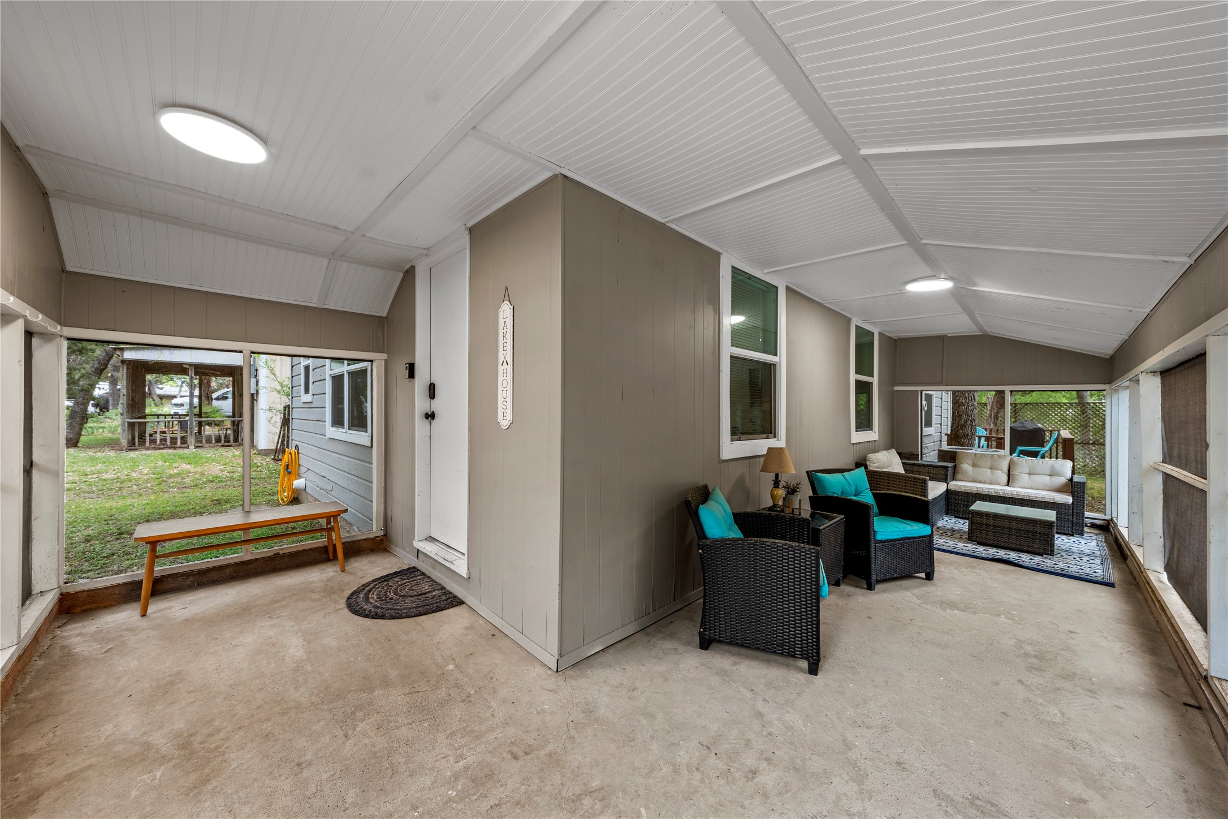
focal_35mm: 13
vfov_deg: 85.4
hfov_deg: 108.3
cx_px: 614
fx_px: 443
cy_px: 410
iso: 250
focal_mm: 13
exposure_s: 1
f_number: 9
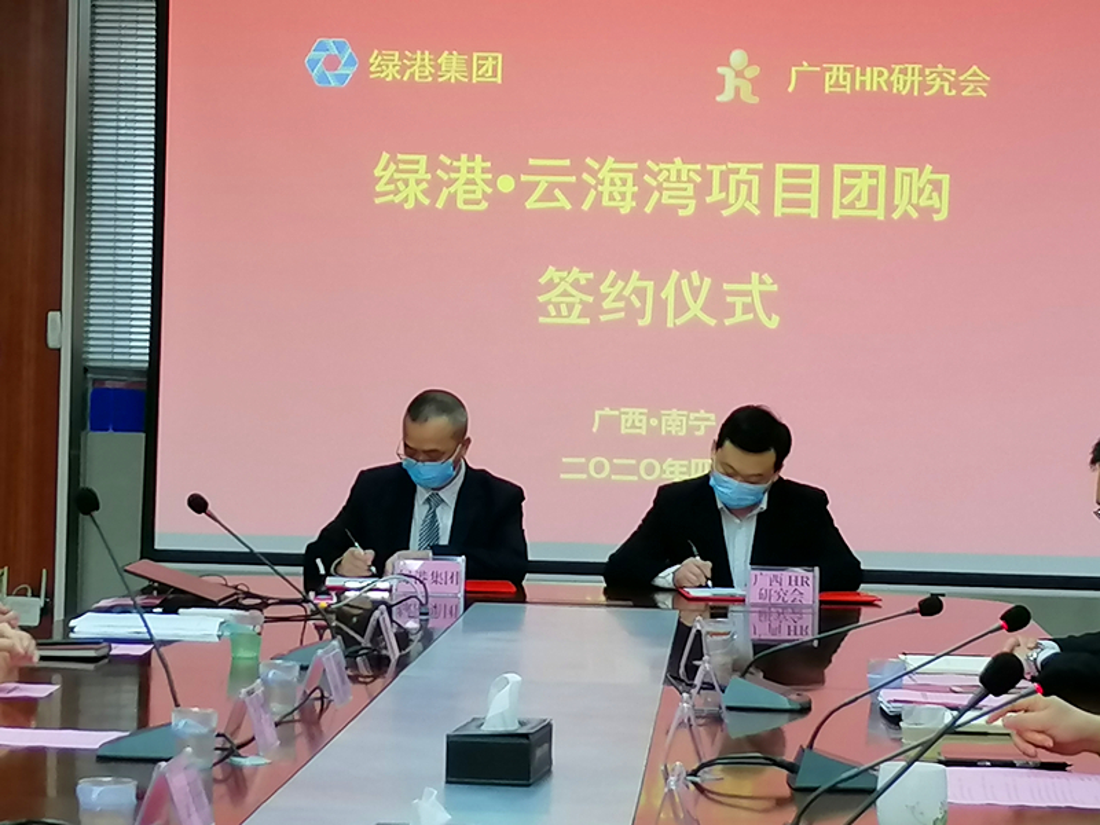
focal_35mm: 113
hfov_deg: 17.4
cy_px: 412
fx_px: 3591
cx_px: 550
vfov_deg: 13.1
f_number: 2.2
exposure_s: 1/50
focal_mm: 3.81
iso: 160
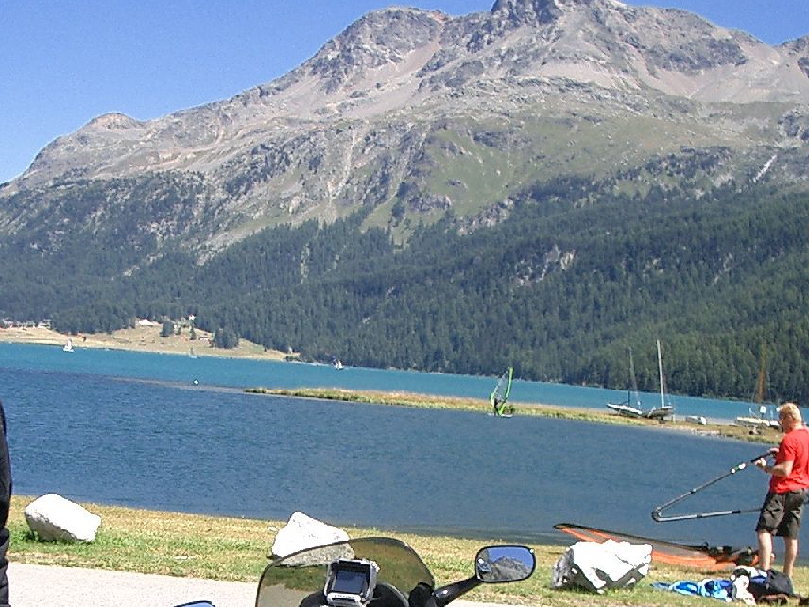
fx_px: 1566
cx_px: 298
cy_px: 562
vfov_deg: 21.4
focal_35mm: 67
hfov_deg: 28.8
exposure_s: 1/320
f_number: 4.3
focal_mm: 5.8
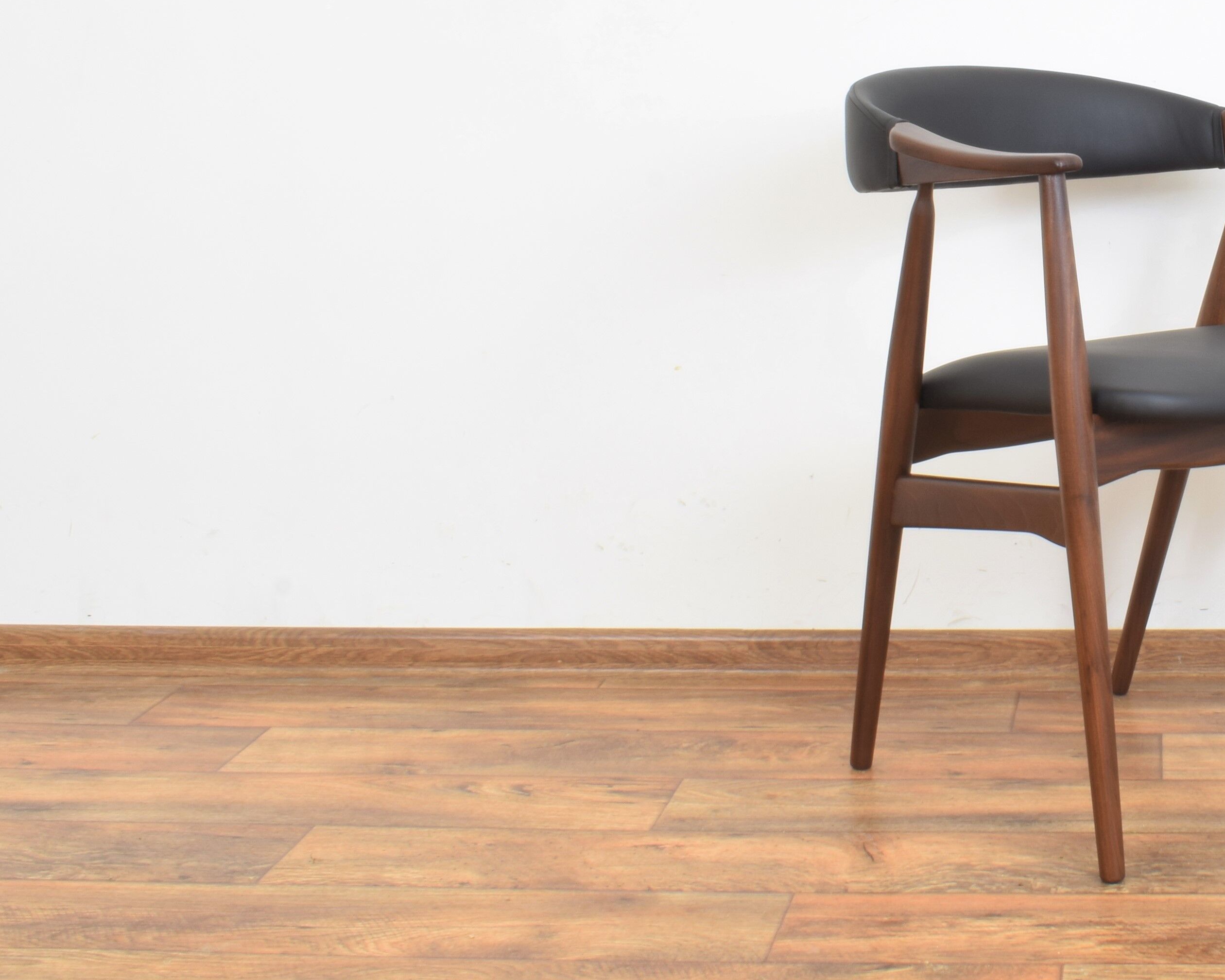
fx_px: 2429
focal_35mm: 67
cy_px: 188
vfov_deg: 22.5
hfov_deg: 27.0
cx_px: 1170
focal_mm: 20
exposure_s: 5
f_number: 22
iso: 100
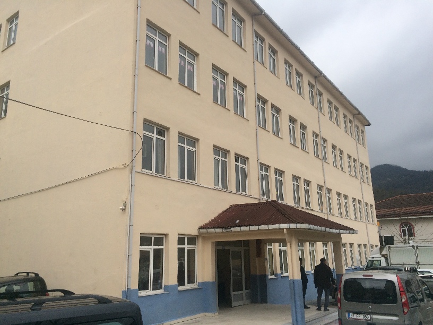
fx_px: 363
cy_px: 162
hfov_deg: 61.7
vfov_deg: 48.2
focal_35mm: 29
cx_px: 216
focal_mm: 4.15
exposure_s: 1/562
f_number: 2.2
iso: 32
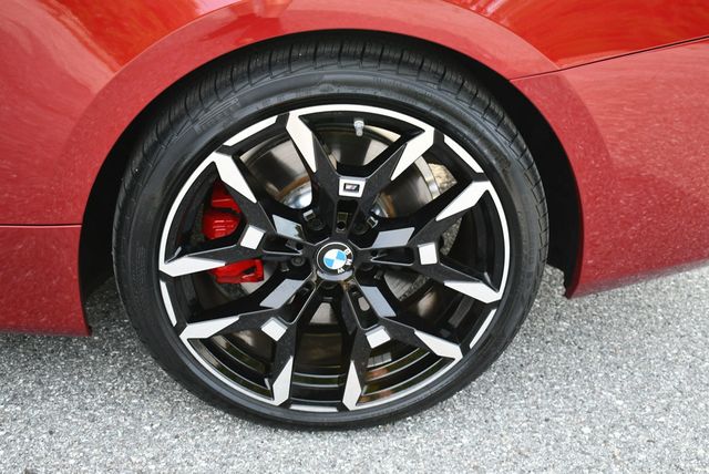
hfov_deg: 41.1
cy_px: 237
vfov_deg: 28.1
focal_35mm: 48
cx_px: 354
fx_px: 946
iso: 400
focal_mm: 24
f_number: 4.5
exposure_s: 1/250
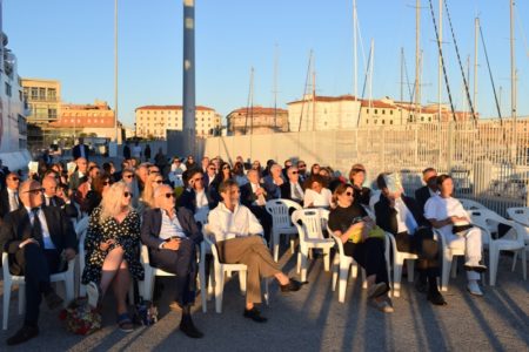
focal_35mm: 34
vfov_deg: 38.4
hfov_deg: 55.1
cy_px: 176
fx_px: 507
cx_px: 264
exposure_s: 1/125
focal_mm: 23
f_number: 10
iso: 160
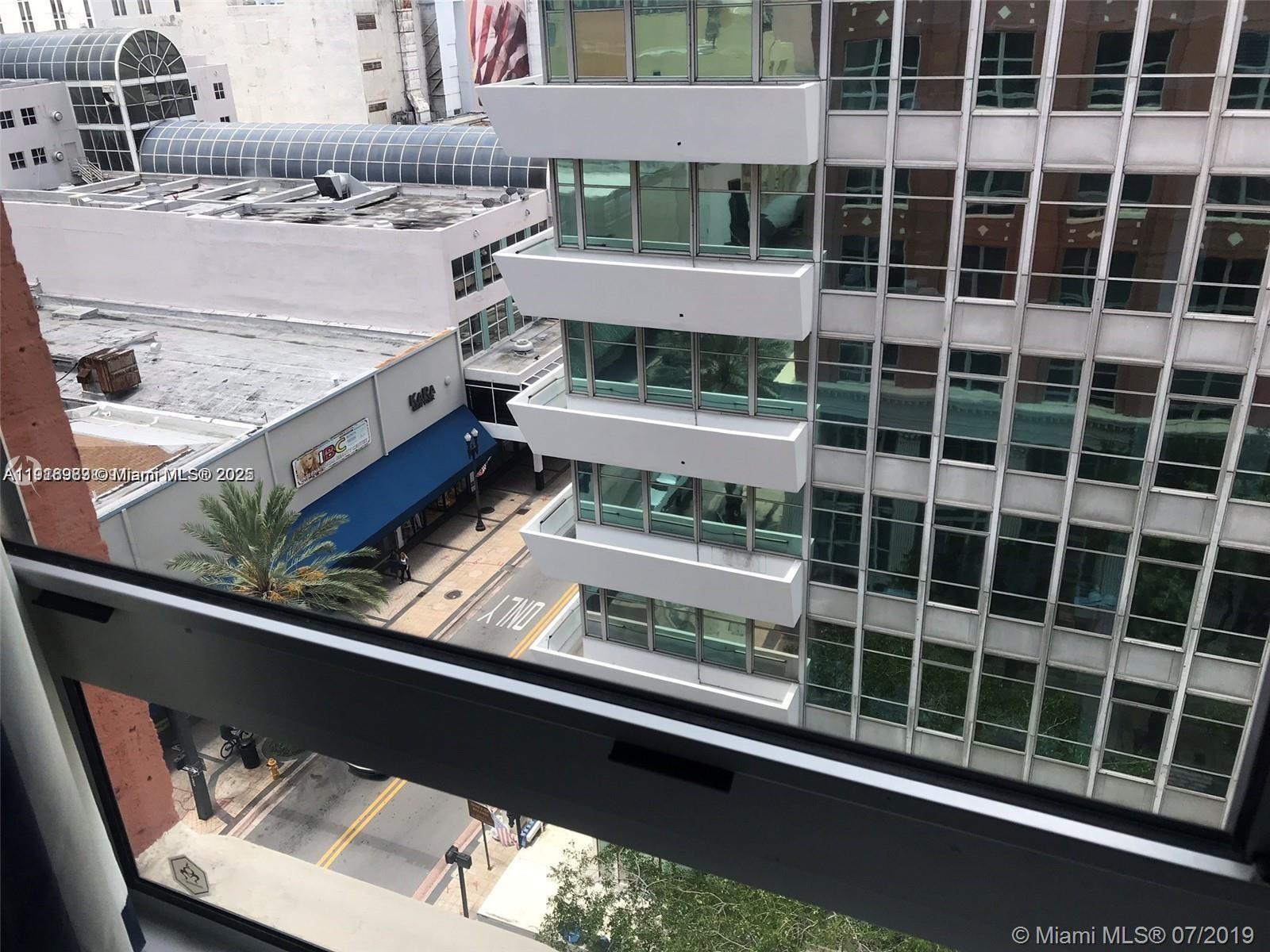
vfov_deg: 49.7
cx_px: 635
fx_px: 1027
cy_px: 476
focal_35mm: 28
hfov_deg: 63.4
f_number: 1.8
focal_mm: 3.99
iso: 20
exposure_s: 1/293
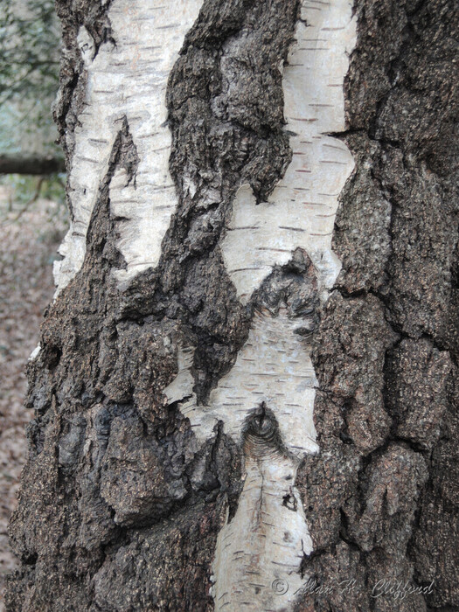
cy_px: 306
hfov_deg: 29.1
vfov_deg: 38.2
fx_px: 884
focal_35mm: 50
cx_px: 230
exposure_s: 1/30
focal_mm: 10.7
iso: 100
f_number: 3.5
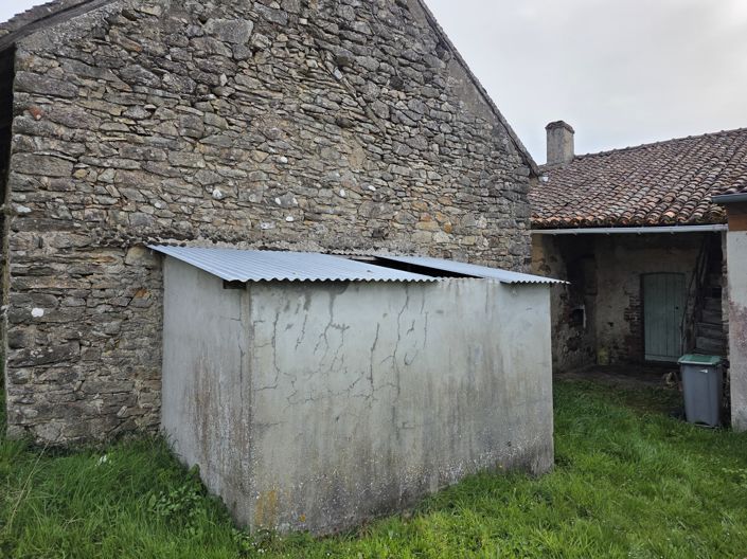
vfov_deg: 58.8
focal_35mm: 23
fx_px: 496
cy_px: 280
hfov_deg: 74.0
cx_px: 374
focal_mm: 6.3
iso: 80
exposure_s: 1/3891
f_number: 1.7
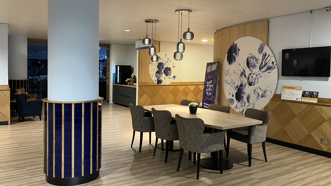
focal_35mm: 31
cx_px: 164
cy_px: 83
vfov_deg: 37.7
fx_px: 272
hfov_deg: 62.6
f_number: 1.8
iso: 250
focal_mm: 3.99
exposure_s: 1/33
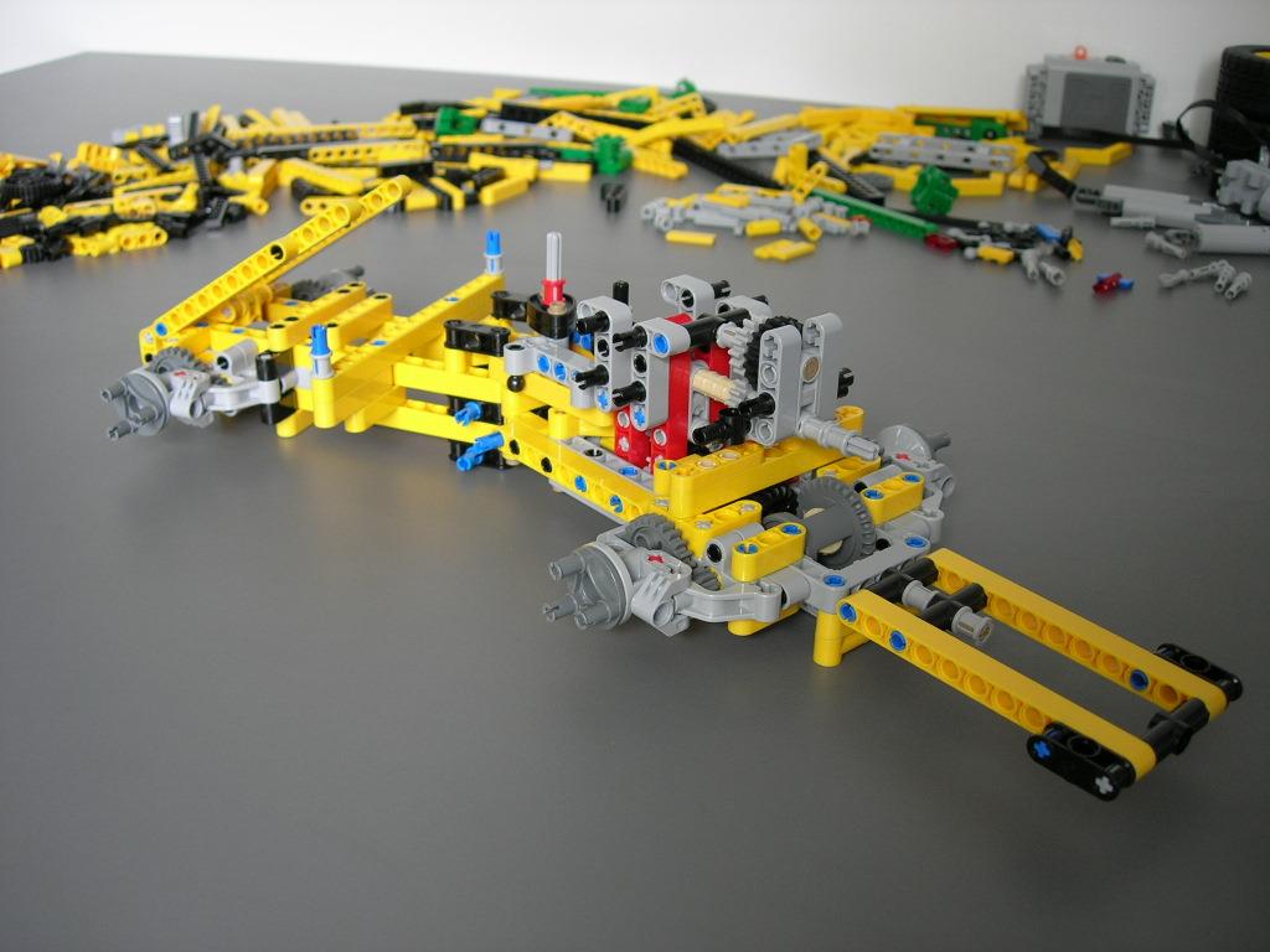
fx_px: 1394
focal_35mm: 38
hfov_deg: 49.0
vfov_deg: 37.7
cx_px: 635
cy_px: 476
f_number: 2.8
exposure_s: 1/19.7
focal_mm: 7.8
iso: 64
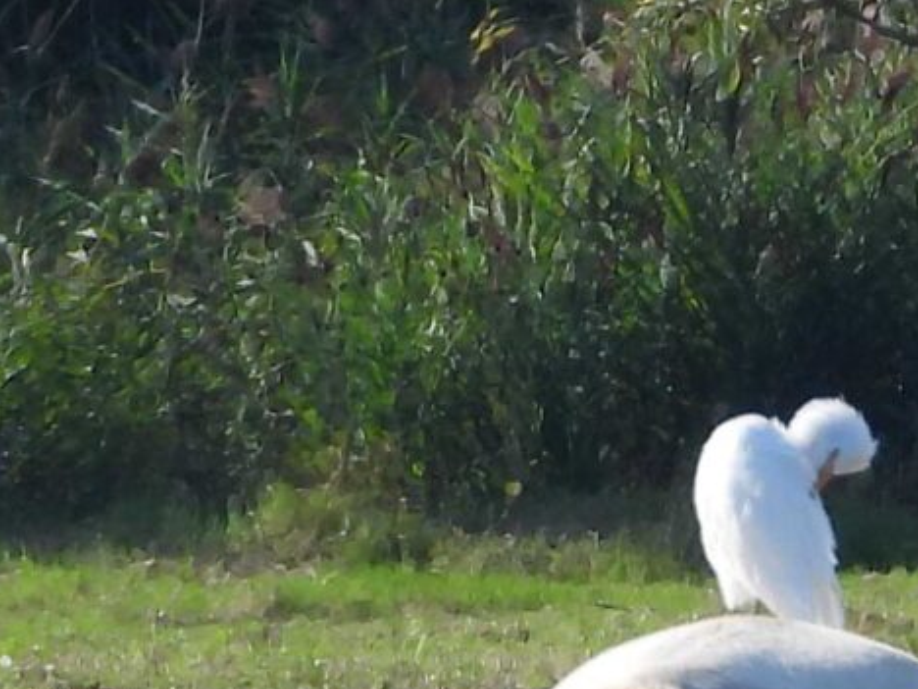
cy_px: 1252
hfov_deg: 0.6
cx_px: 153
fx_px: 94330
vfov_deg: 0.4
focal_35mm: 3557
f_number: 5
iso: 100
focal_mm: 117
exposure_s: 1/400
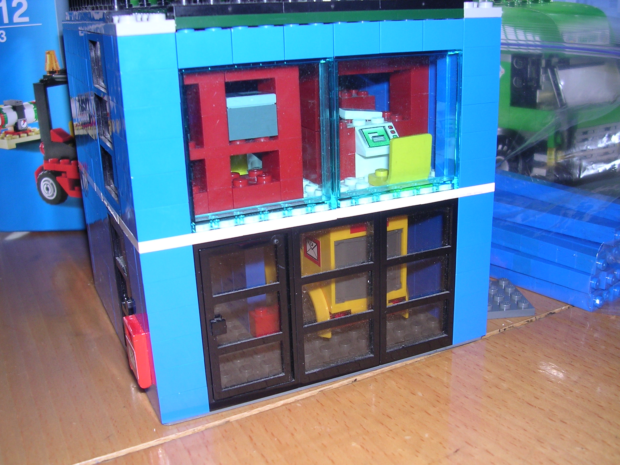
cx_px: 310
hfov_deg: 49.0
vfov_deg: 37.7
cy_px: 232
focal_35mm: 38
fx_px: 681
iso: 100
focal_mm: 5.8
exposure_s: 1/60.1
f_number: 2.8
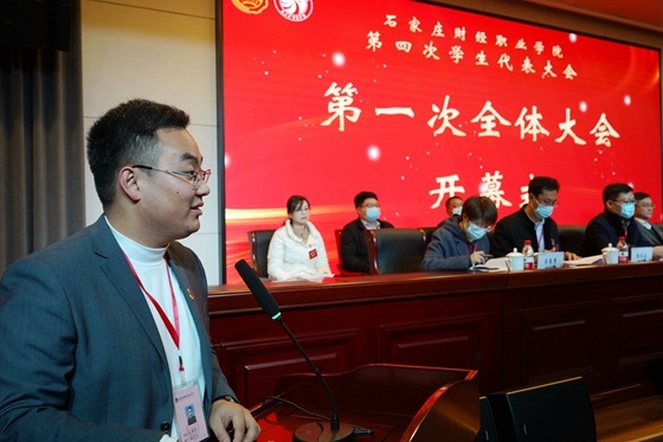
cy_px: 221
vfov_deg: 41.1
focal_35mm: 32
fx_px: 589
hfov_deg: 58.7
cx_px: 332
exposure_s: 1/125
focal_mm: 32
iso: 800
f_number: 6.3
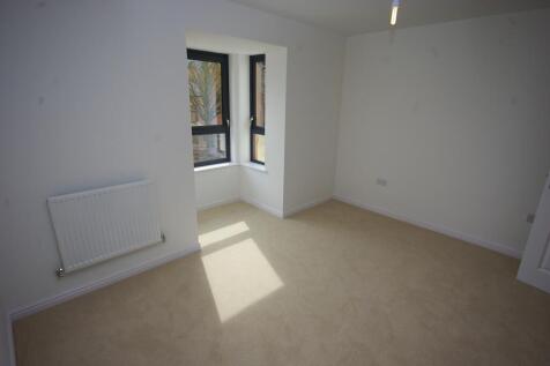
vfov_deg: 67.3
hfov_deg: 90.0
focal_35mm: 18
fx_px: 275
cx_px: 275
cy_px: 183
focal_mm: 12
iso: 100
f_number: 6.7
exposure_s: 1/90
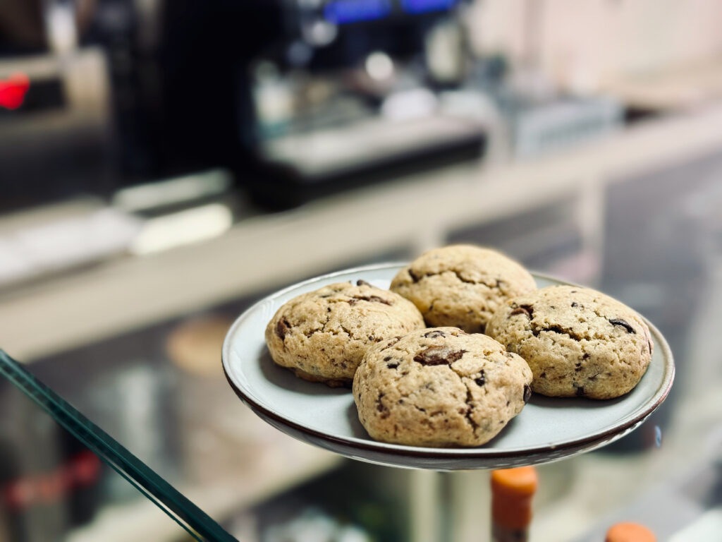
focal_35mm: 48
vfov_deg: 30.3
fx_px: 1001
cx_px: 361
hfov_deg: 39.7
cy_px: 271
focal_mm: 6.76
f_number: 1.78
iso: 80
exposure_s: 1/100
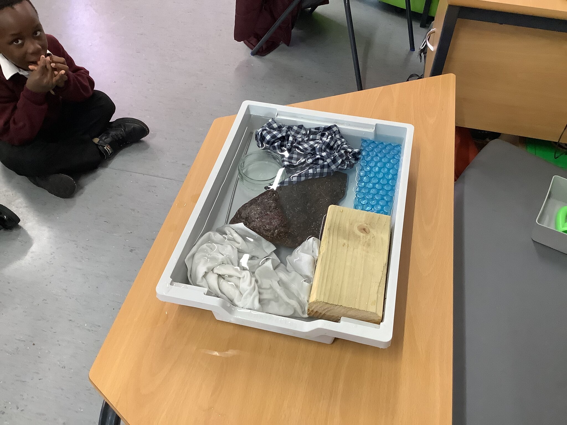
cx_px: 284
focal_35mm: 31
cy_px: 212
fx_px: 508
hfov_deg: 58.4
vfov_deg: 45.4
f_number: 2.4
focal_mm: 3.3
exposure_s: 1/50
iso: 250
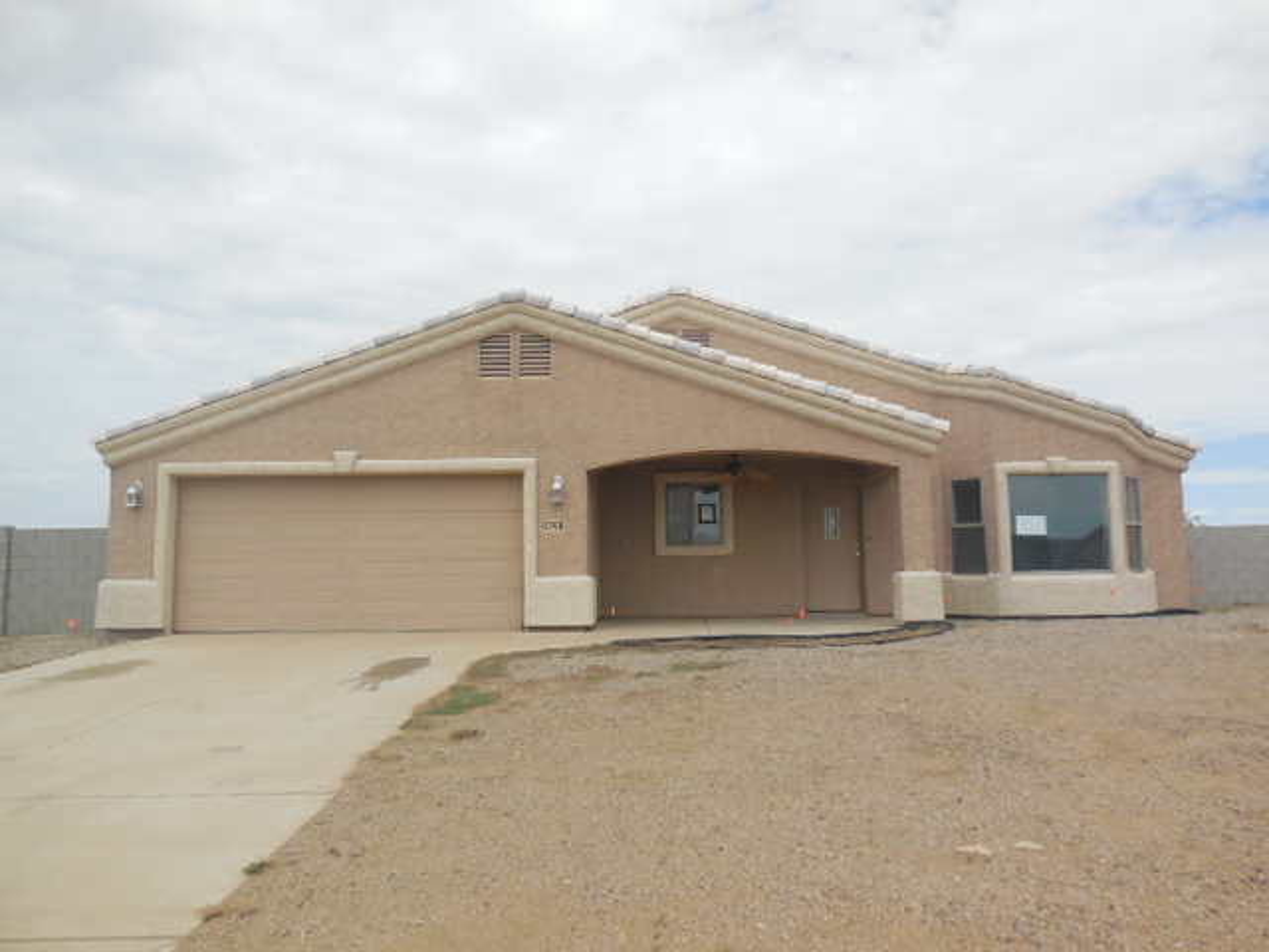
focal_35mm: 25
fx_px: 916
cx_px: 634
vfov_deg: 54.9
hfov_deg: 69.4
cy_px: 476
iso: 400
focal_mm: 4.5
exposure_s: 1/1600
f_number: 6.2
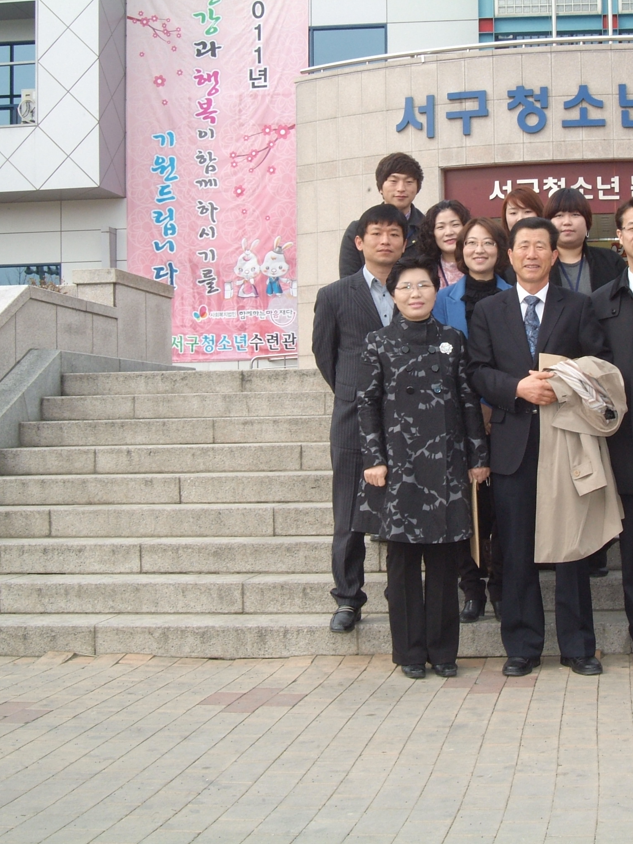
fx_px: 1268
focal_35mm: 52
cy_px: 422
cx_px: 552
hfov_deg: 27.2
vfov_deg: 36.8
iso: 800
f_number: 16
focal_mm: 24
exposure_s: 1/125
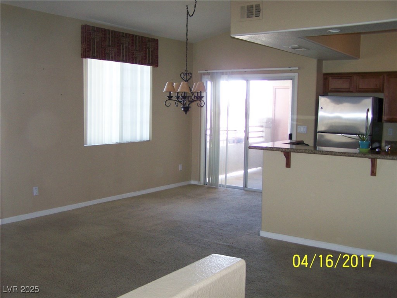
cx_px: 198
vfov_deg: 37.7
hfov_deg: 49.0
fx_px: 436
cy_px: 149
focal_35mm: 38
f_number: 2.8
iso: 160
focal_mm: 6.3
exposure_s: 1/60
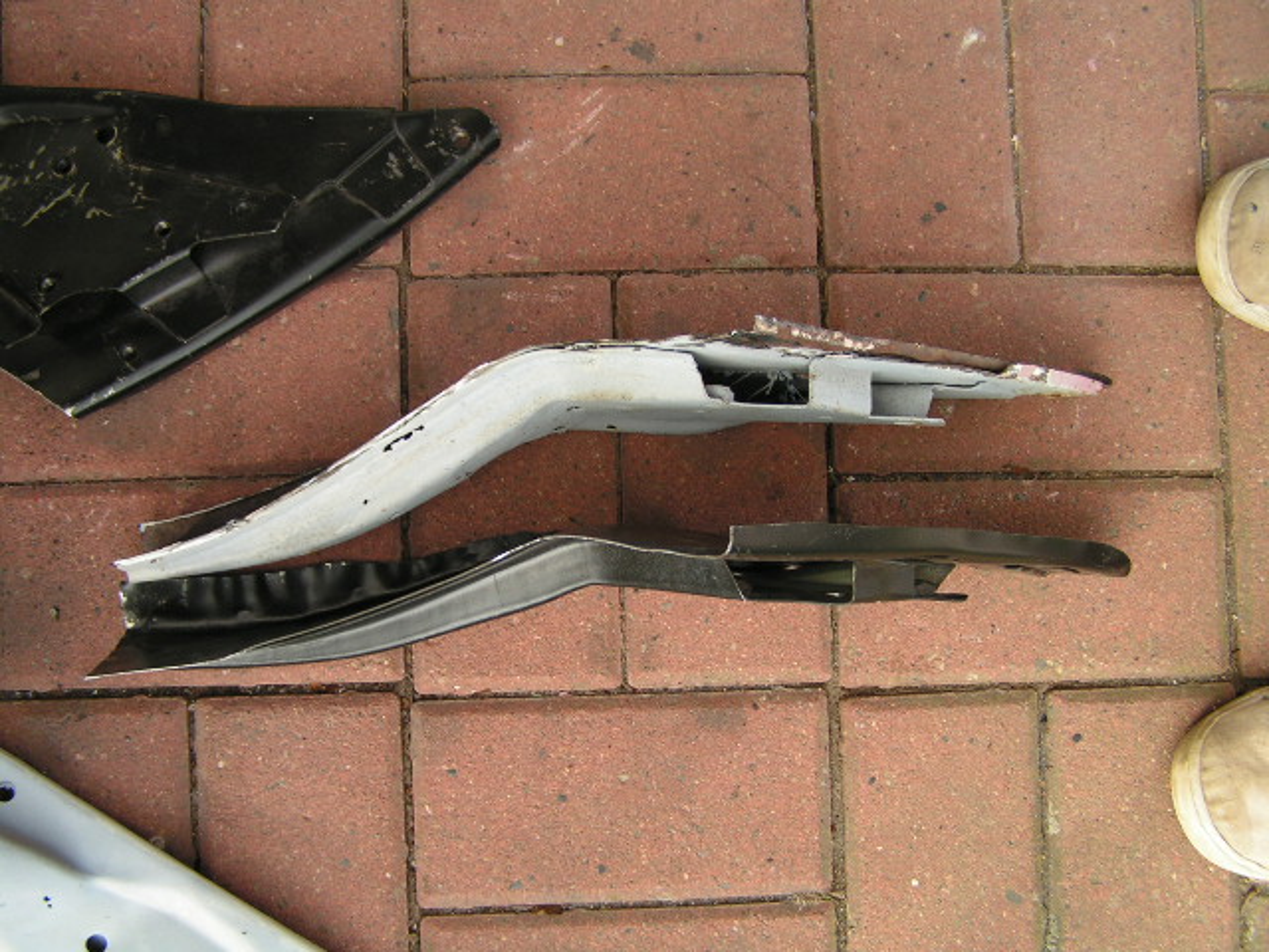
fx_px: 1393
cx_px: 634
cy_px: 476
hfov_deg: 49.0
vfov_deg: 37.7
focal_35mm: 38
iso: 50
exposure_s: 1/60
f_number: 2.8
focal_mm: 6.3
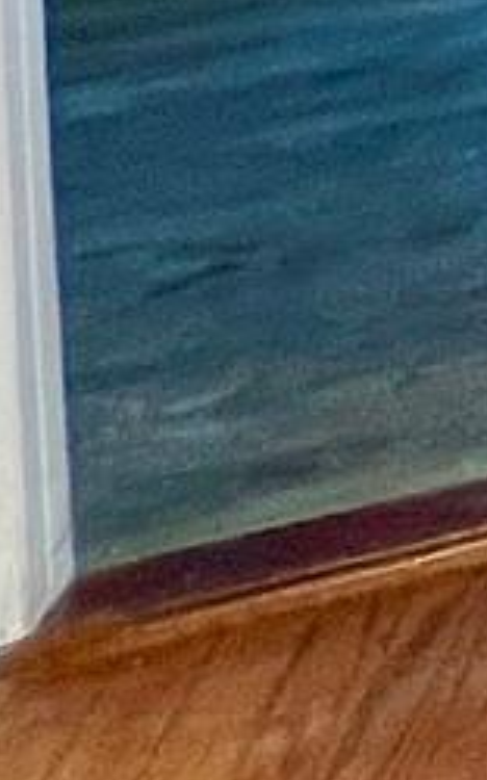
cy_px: -808
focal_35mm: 113
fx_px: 2402
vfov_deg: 14.9
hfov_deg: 5.2
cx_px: 2934
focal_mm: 1.57
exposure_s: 1/99
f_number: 1.8
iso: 80
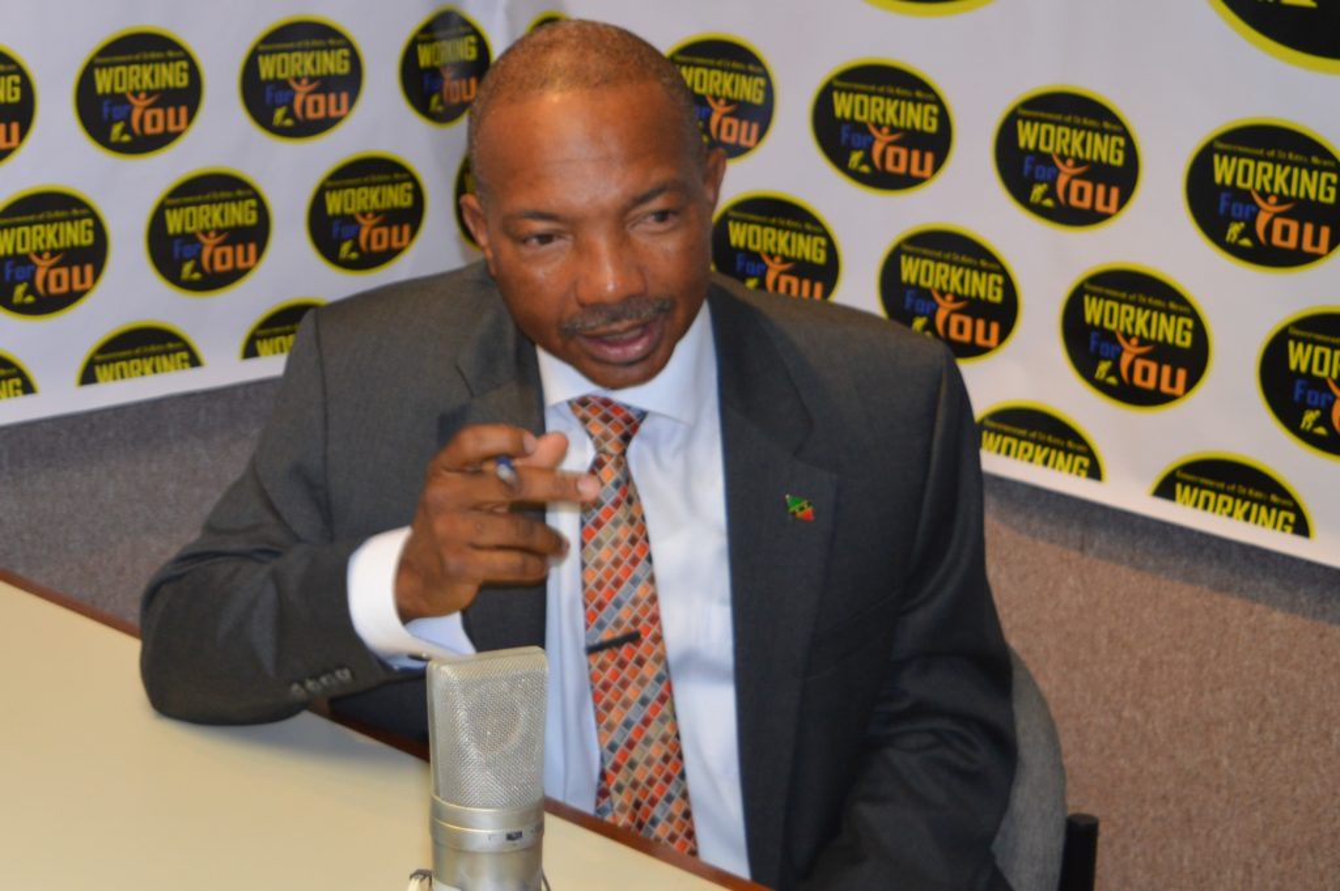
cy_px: 446
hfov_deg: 48.0
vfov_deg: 33.0
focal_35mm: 40
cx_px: 670
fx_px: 1506
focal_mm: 27
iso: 450
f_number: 4
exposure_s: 1/60
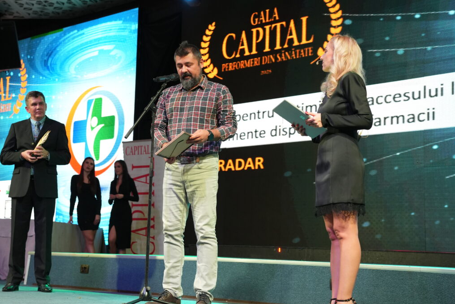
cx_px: 190
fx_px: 746
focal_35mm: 59
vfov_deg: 23.0
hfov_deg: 33.9
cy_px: 158
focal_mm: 50
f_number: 3.5
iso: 3200
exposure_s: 1/160
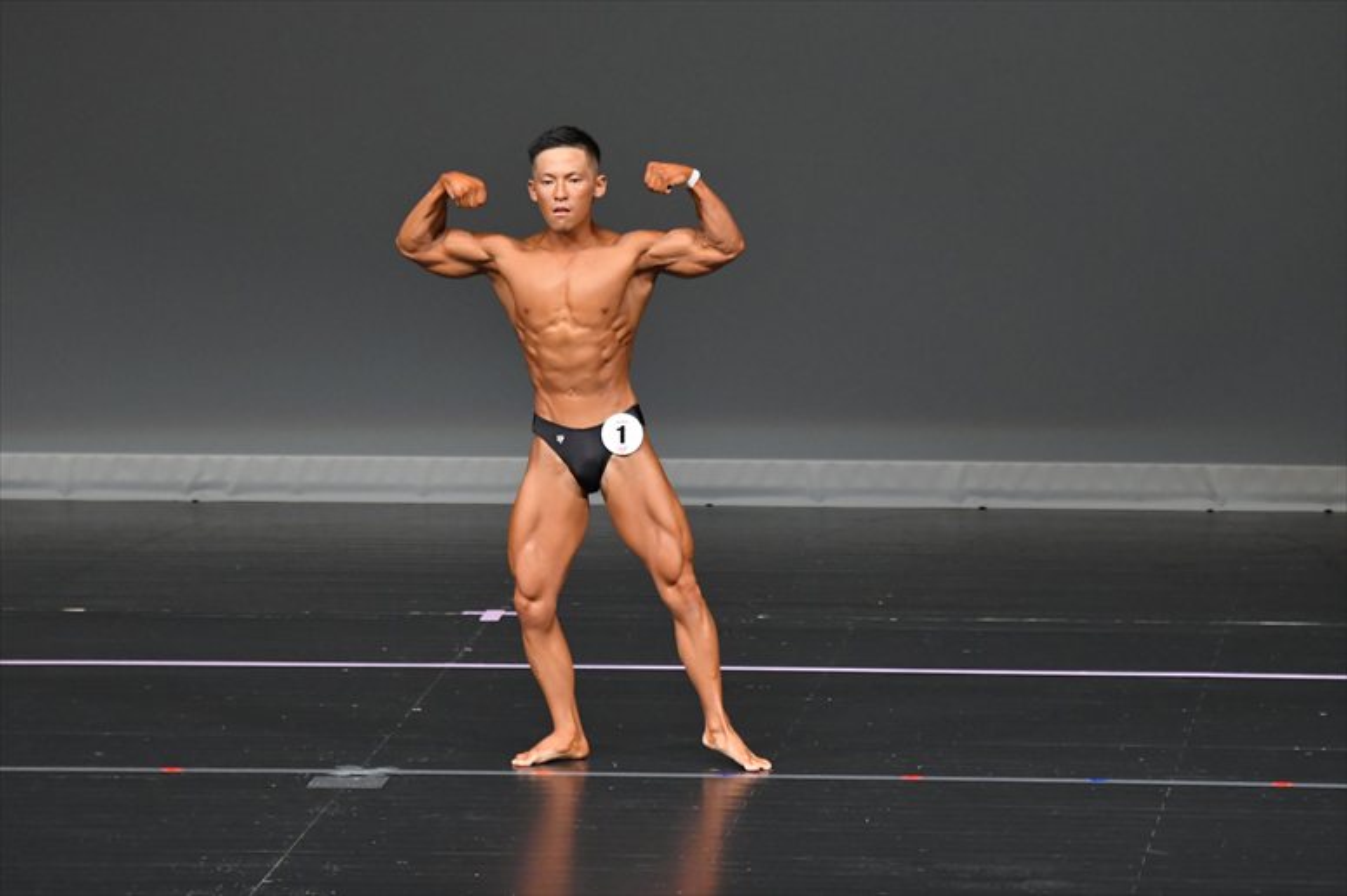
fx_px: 11781
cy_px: 448
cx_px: 674
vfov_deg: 4.4
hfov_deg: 6.5
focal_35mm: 315
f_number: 5.6
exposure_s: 1/400
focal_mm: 210
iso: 4000
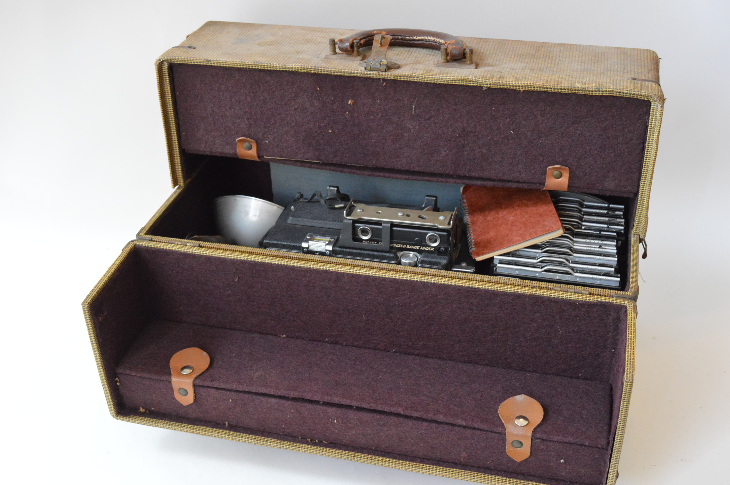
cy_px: 242
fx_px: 912
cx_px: 365
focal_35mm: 45
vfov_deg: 29.8
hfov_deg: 43.6
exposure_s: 1/60
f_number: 6.3
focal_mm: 30
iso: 3200
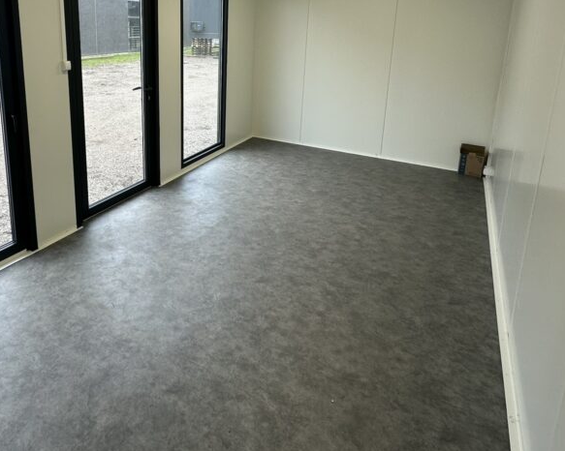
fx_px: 401
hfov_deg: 66.5
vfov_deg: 55.6
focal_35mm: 24
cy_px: 106
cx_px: 151
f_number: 2.2
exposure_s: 1/100
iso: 50
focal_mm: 2.22
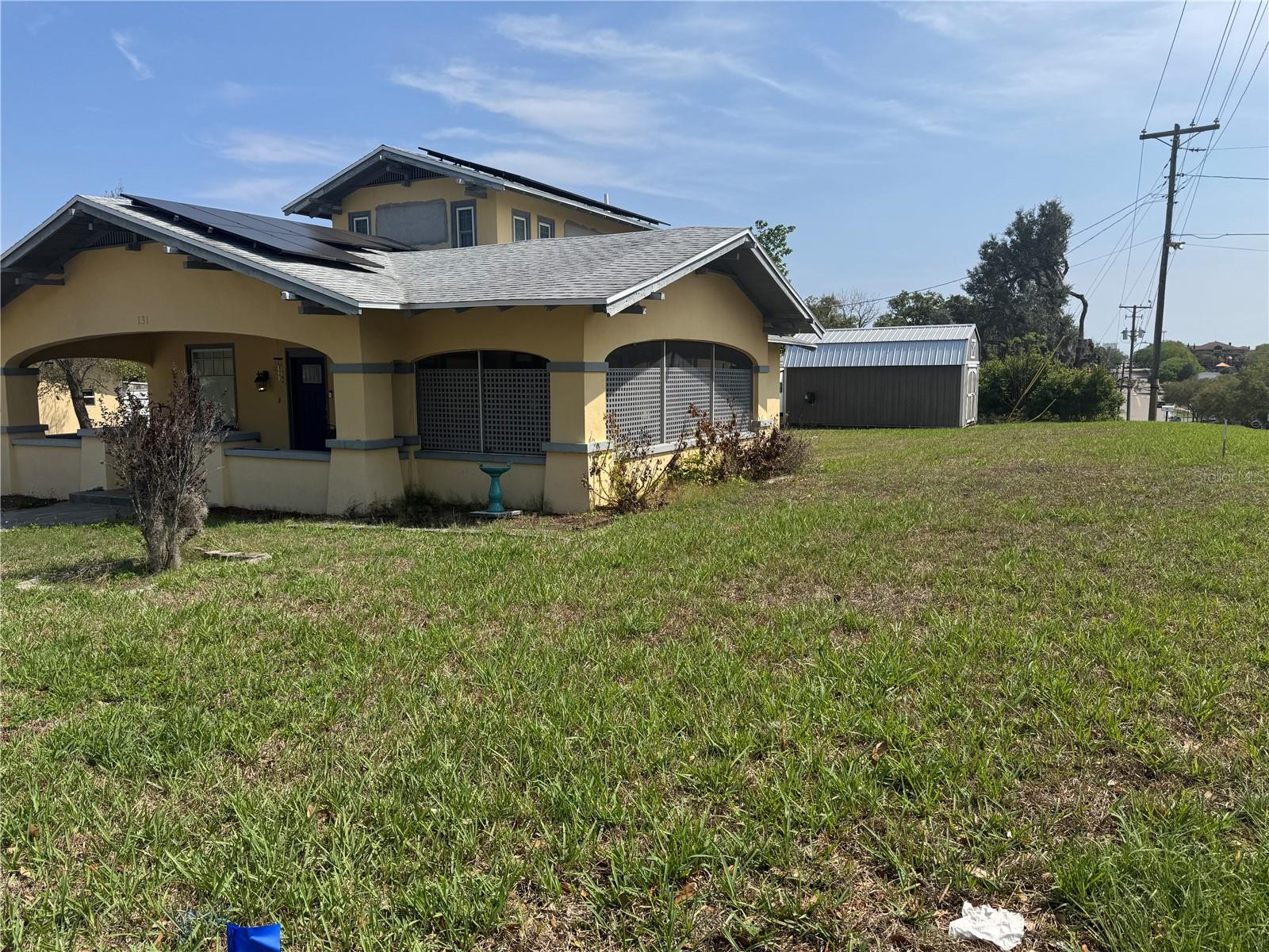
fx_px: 880
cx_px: 634
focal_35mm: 24
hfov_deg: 71.6
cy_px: 476
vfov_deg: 56.8
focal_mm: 6.76
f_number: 1.78
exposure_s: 1/5348
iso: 80
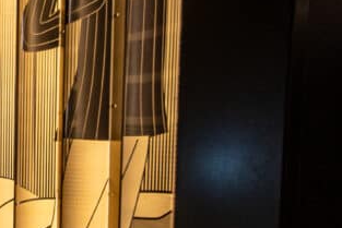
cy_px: 63
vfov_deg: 27.3
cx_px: -75
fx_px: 466
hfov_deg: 32.7
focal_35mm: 49
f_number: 3.5
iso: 160
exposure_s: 1/60
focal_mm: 10
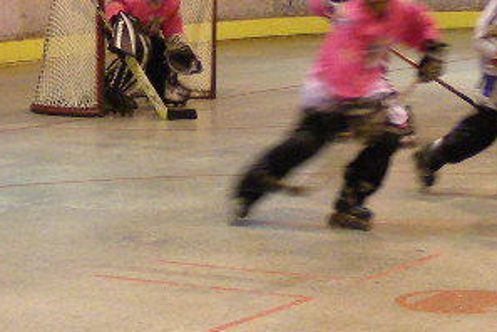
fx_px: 2029
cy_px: 27
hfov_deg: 13.9
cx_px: 172
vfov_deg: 9.3
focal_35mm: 147
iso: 200
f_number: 3.5
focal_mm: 6.8
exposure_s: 1/25.6
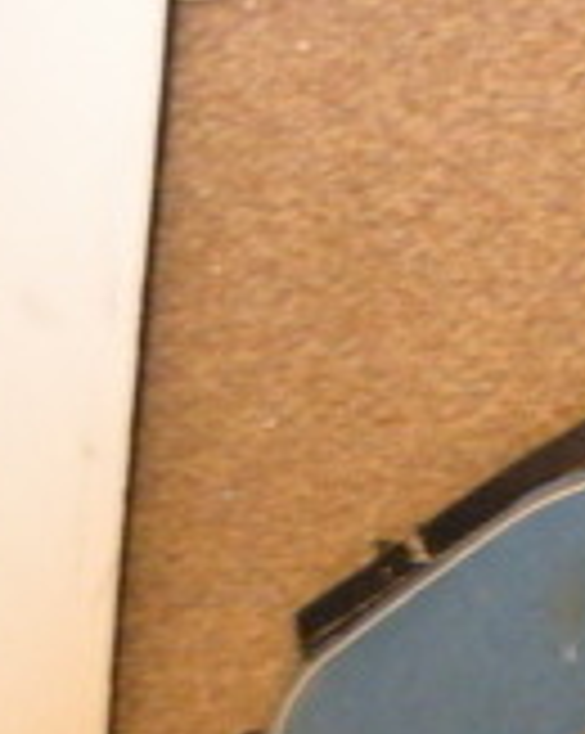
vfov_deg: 13.3
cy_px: 1040
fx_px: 2992
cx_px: 1228
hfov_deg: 10.2
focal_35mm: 138
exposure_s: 1/6.8
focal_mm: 6.3
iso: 800
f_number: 3.5
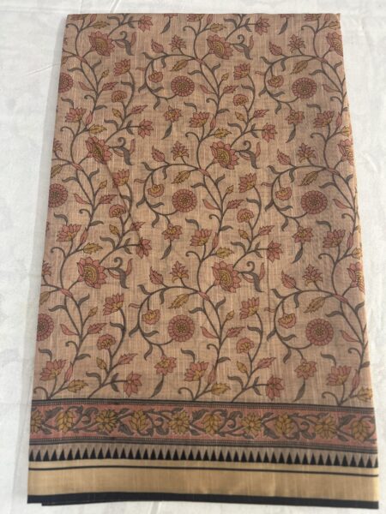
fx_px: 387
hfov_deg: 53.1
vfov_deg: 67.3
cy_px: 257
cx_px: 193
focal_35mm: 26
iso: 125
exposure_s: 1/100
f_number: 1.5
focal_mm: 5.7
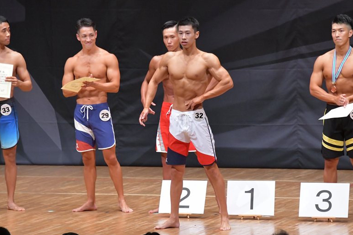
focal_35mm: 272
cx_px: 176
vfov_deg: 5.0
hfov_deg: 7.6
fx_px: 2666
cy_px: 117
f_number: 5.6
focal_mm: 180
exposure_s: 1/400
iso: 8000
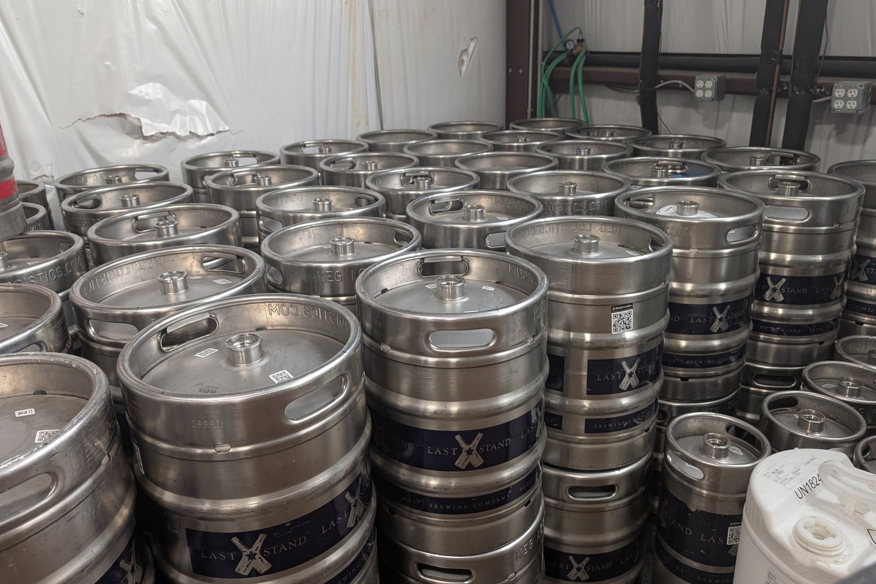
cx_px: 439
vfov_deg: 49.5
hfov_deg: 69.4
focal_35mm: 26
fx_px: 633
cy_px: 272
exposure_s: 1/170
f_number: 1.68
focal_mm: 6.9
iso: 407
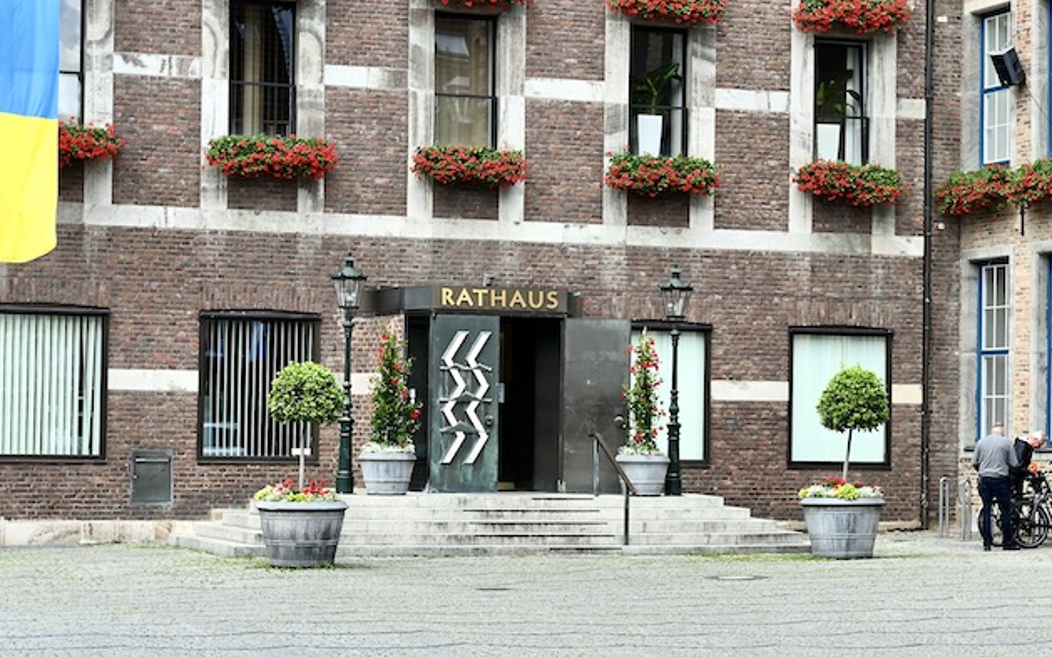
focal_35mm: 93
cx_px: 706
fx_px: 2666
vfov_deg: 14.1
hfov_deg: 22.2
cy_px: 370
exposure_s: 1/125
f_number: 4
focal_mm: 56
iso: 100
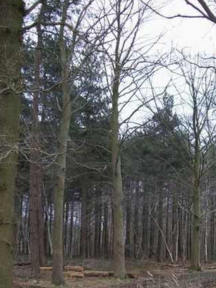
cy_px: 207
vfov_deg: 39.6
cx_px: 155
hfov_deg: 30.5
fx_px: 392
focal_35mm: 47
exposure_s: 1/160
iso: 80
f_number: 2.9
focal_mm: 5.7
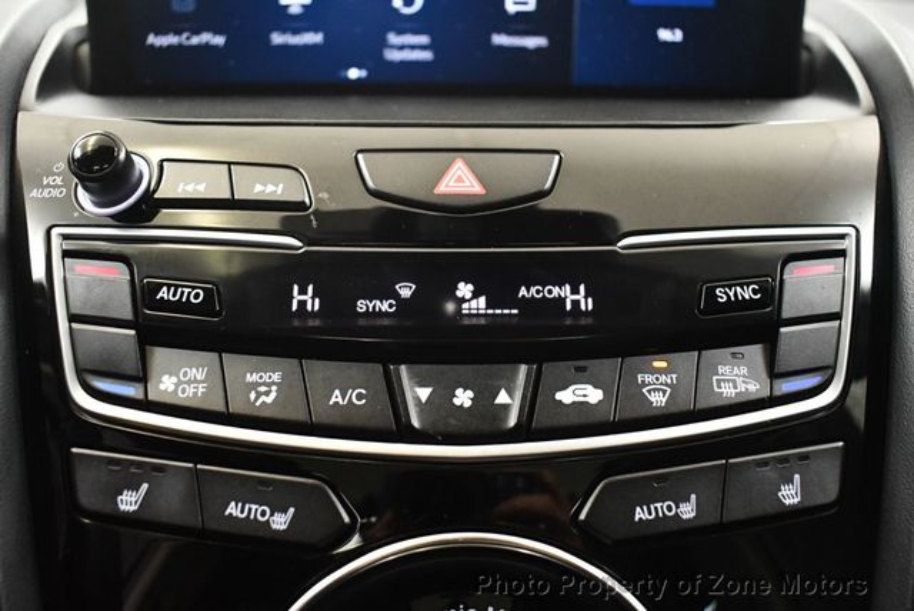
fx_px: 915
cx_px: 457
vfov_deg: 36.9
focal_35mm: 36
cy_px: 306
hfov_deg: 53.1
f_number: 3.5
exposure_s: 1/60
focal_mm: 18
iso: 3200
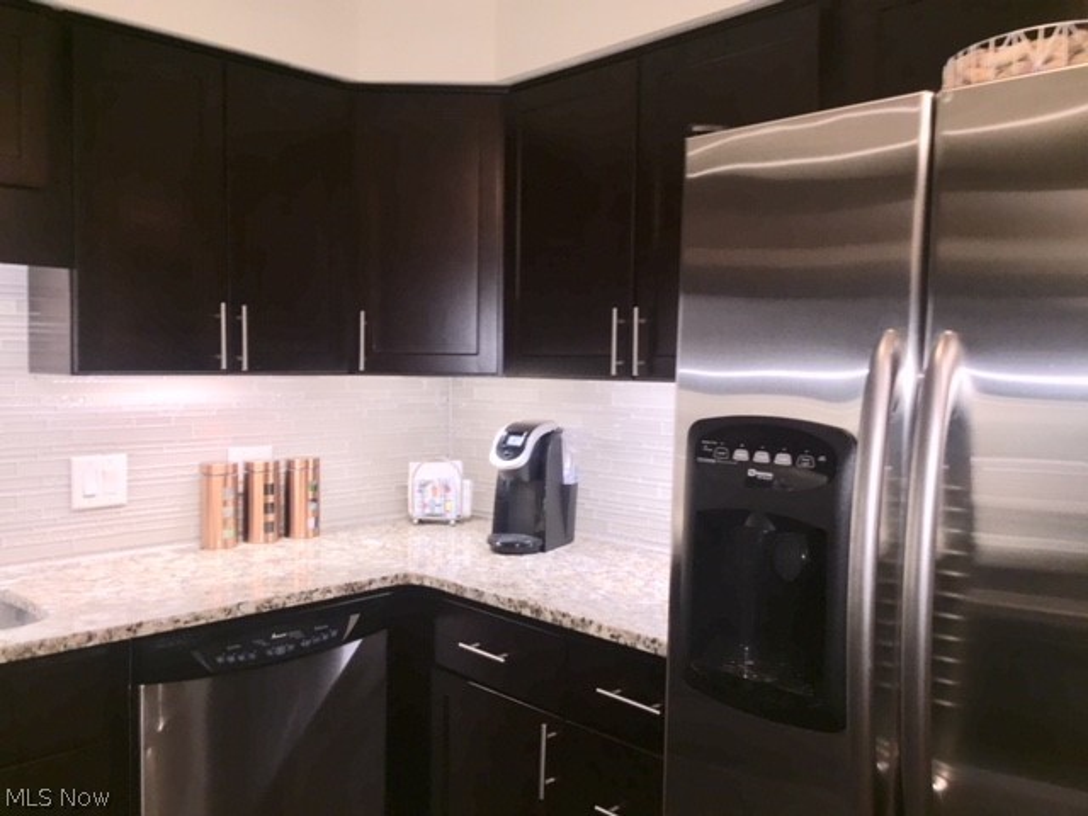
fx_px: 911
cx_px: 544
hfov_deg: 61.7
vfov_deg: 48.2
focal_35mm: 29
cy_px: 408
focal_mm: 4.15
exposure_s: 1/30
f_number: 2.2
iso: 64
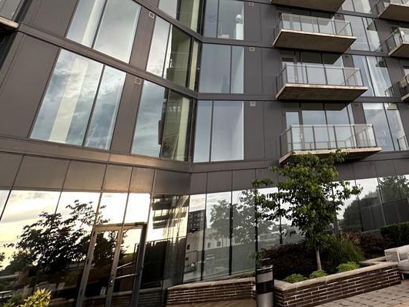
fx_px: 319
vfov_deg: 45.3
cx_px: 317
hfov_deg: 60.9
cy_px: 18
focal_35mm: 27
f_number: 2.2
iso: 80
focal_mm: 2.22
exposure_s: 1/99
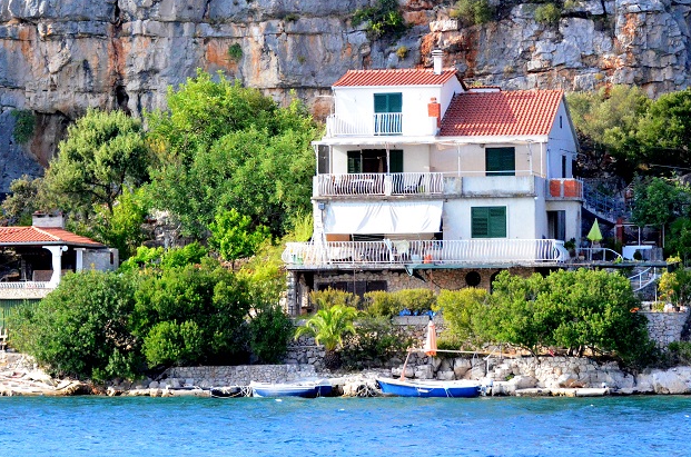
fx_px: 3236
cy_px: 104
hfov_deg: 12.2
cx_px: 468
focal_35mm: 169
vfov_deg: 8.1
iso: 4000
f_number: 4.5
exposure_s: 1/8000
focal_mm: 70
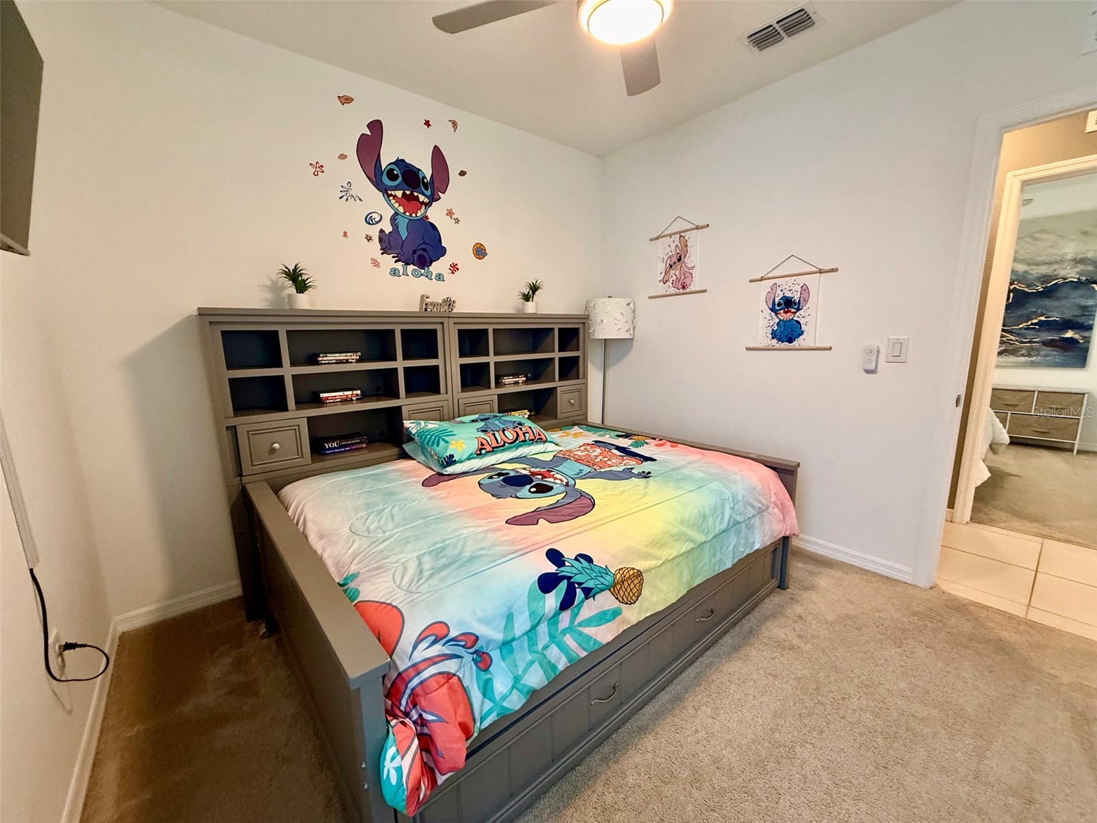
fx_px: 444
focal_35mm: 14
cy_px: 412
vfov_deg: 85.7
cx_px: 548
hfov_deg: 102.1
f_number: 2.2
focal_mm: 2.22
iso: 320
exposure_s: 1/60
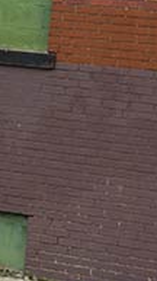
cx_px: -208
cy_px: 62
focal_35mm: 145
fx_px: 1077
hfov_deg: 7.8
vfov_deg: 14.8
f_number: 5.6
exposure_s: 1/180
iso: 500
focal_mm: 46
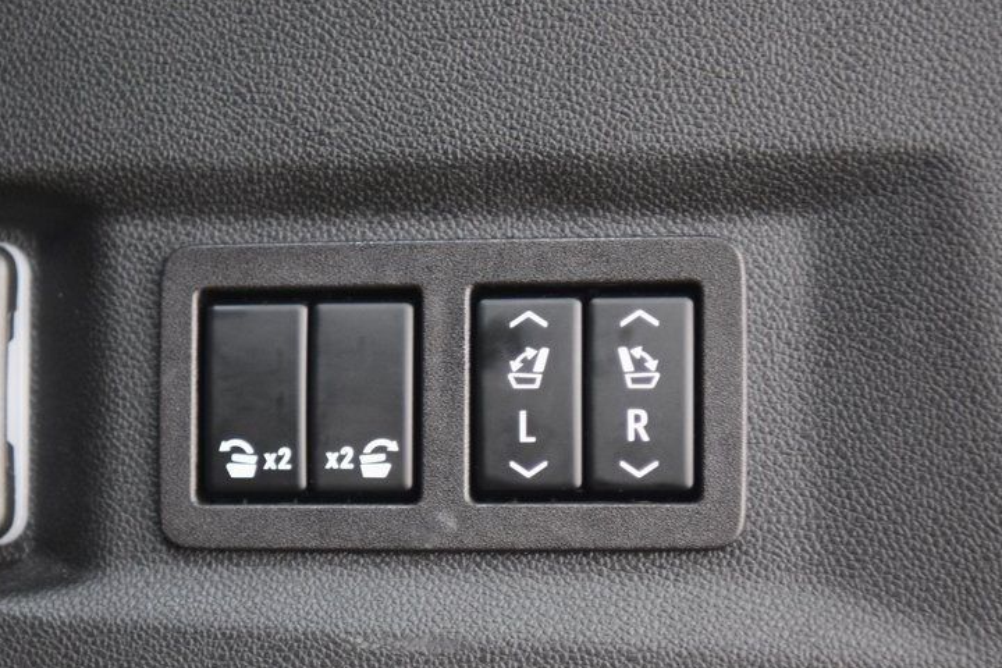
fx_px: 3089
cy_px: 425
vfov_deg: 12.3
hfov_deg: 18.4
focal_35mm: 111
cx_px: 367
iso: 1600
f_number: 2.8
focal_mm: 52
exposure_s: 1/5
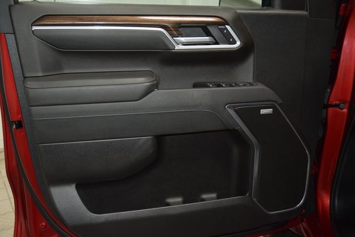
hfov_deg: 53.1
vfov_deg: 36.9
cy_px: 118
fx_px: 355
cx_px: 178
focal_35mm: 36
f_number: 3.8
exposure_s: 1/60
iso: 900
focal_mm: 24
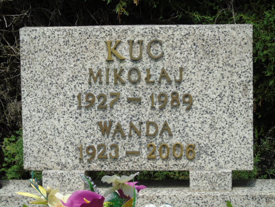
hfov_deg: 12.2
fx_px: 1287
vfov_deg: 9.2
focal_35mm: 162
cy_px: 104
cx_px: 138
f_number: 4.9
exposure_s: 1/320
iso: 80
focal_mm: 29
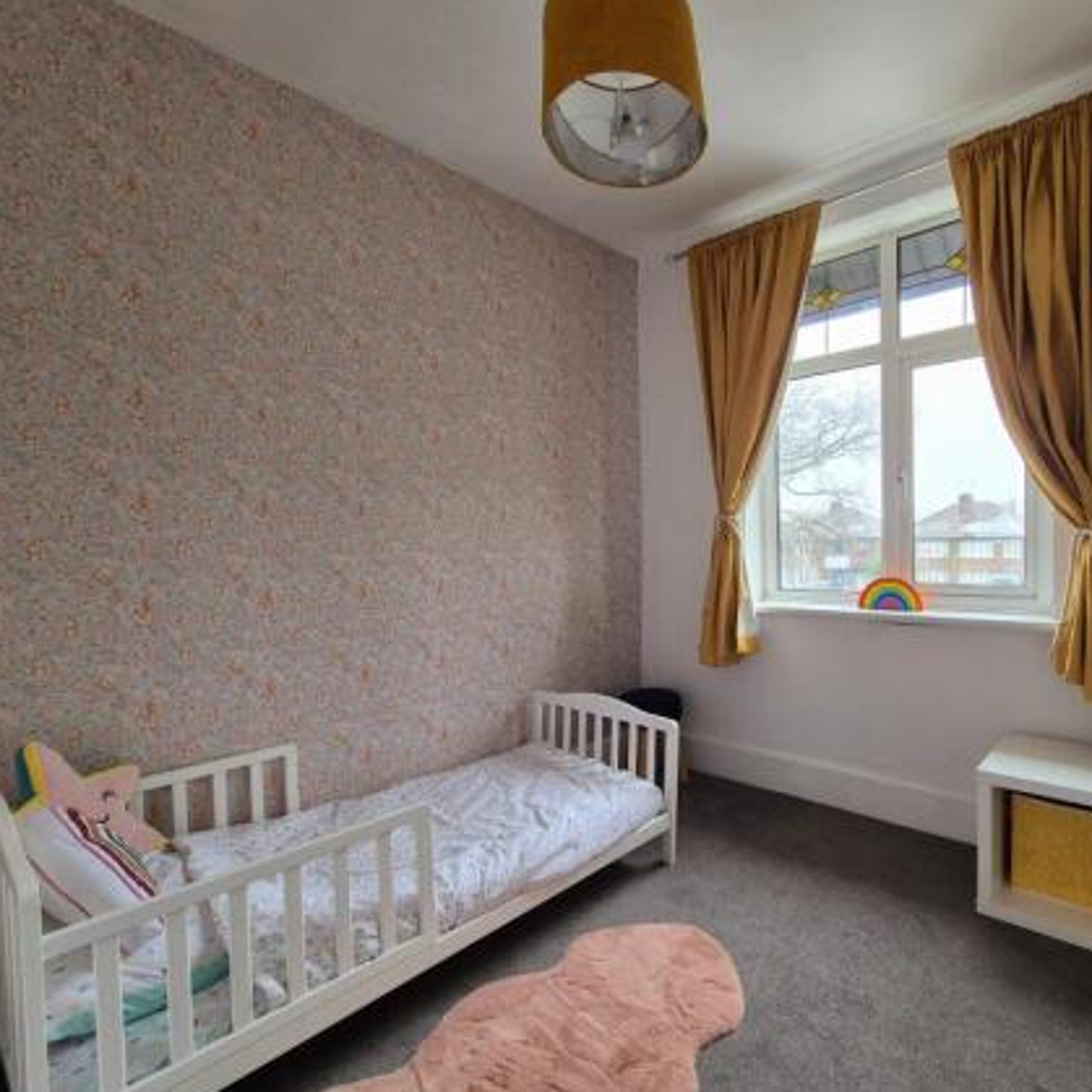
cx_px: 702
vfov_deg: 87.4
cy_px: 567
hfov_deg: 85.2
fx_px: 571
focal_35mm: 16
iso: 200
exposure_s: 1/50
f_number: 2.2
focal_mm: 2.2
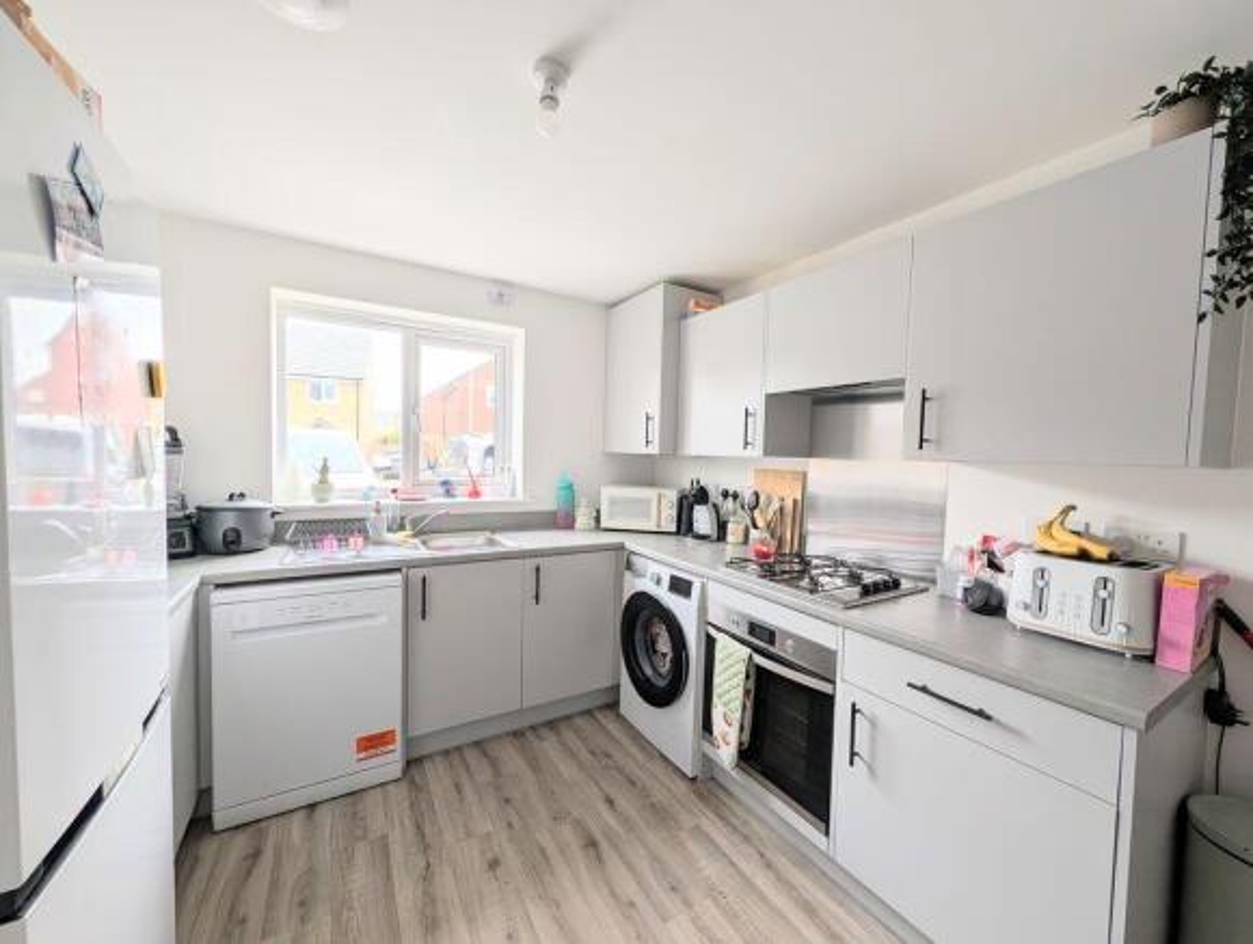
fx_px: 435
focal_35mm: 12
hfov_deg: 110.4
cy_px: 472
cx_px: 626
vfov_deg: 94.7
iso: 45
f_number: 1.7
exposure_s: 1/140
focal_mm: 2.02
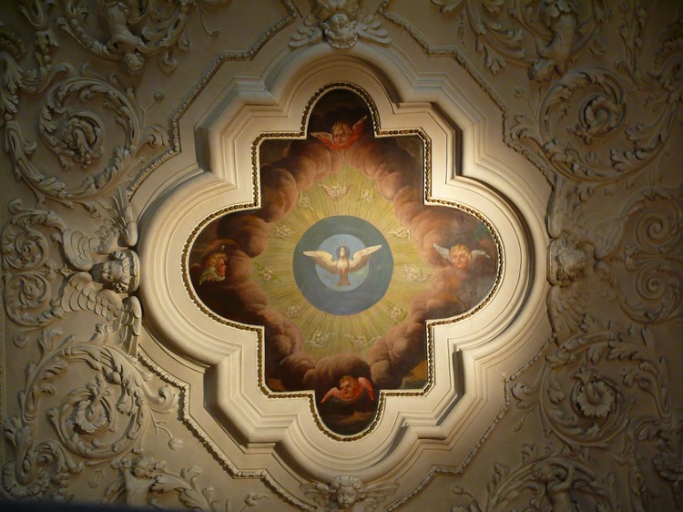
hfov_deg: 52.6
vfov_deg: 40.7
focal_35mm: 35
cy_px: 256
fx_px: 690
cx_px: 342
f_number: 2.8
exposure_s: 1/8
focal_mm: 7.4
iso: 200
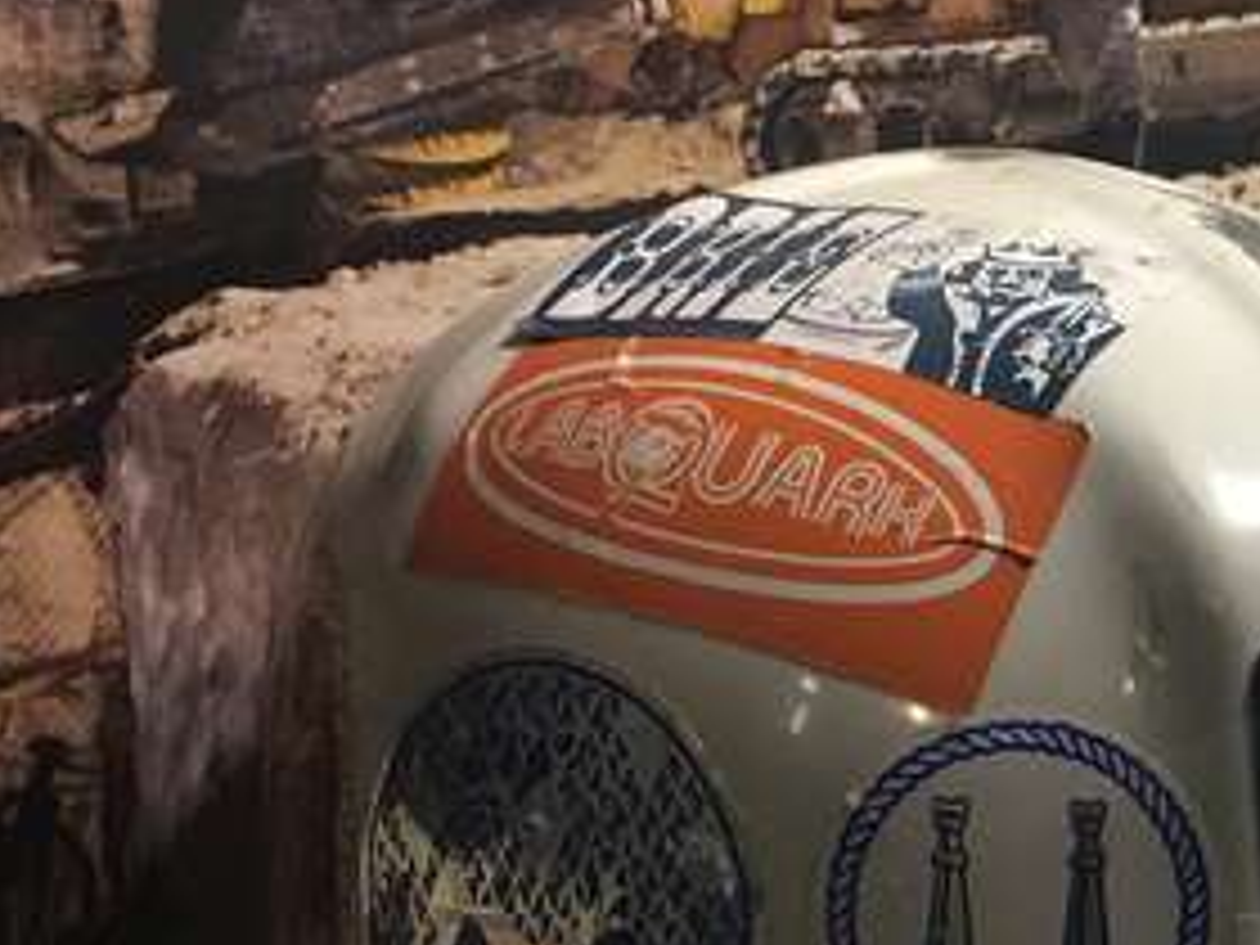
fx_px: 3021
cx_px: 1566
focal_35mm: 83
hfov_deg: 21.6
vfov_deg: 17.7
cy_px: 608
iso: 125
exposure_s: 1/30
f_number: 2.2
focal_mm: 4.15
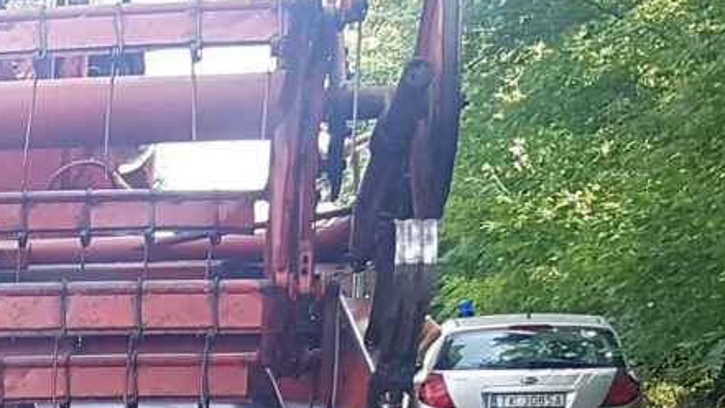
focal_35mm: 45
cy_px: 387
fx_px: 865
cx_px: 345
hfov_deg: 45.5
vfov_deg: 25.5
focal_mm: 4.2
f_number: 1.7
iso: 40
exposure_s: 1/120
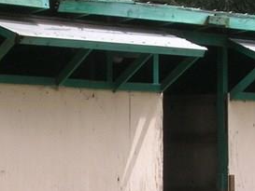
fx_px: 1739
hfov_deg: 8.4
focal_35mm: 236
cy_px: 203
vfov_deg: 6.3
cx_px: 89
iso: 50
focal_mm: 10.4
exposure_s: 1/102
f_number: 6.1
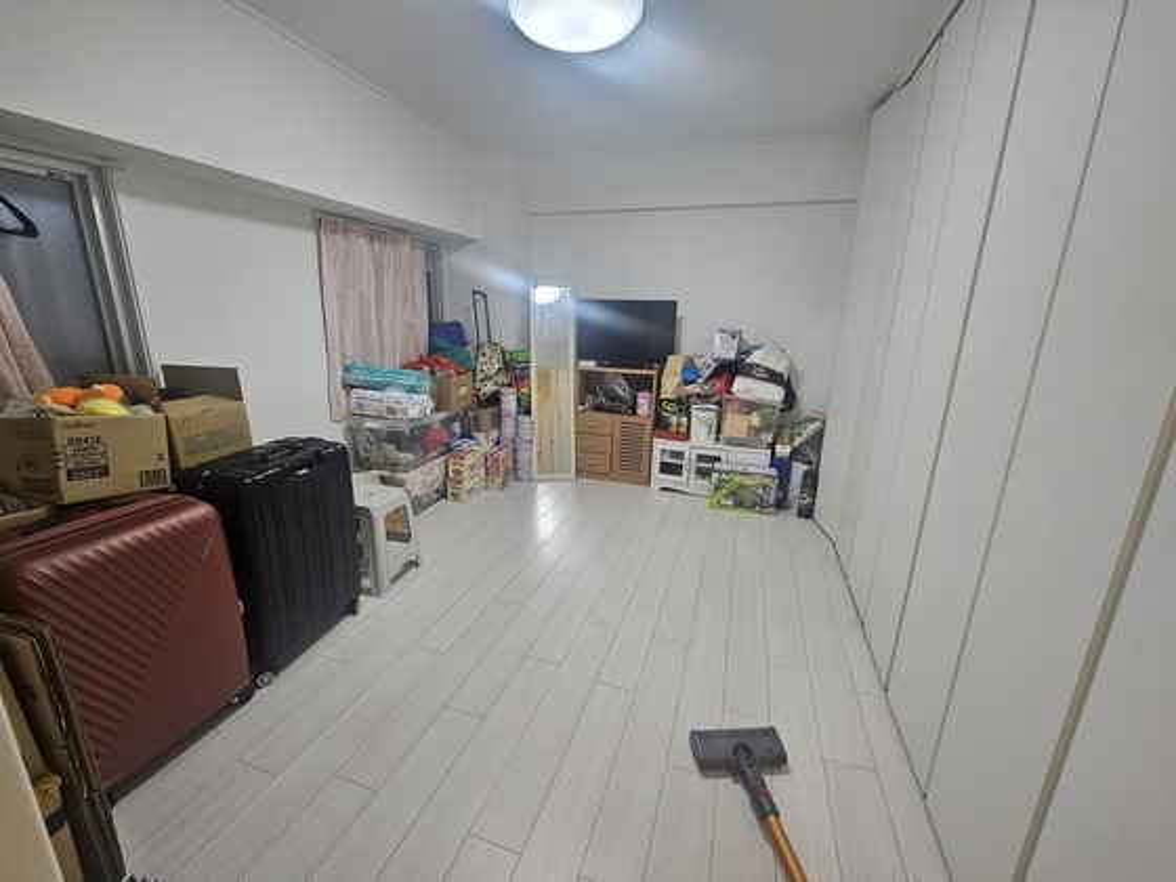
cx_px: 588
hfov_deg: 106.2
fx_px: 442
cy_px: 441
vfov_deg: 89.9
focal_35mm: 13
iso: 100
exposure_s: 1/60
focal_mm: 2.2
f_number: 2.2
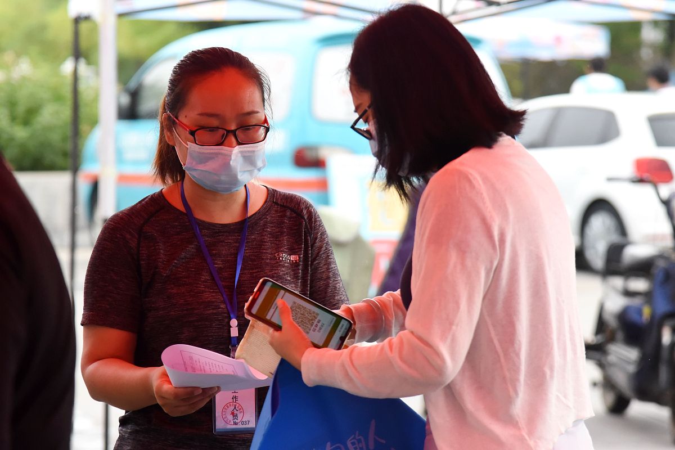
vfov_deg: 11.4
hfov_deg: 17.1
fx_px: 2250
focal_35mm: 120
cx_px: 338
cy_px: 225
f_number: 4.5
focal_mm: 120
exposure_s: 1/800
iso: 3200
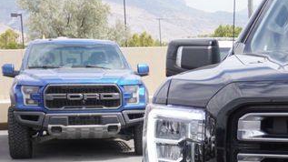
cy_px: 233
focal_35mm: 122
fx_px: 931
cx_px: 407
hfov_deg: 16.3
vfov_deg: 9.7
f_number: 7.1
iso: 100
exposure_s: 1/160
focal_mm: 24
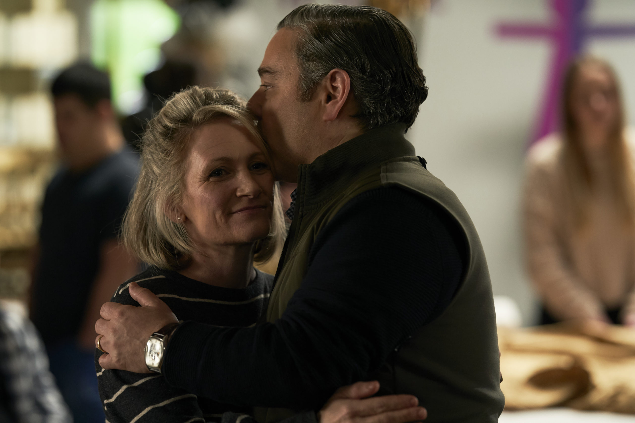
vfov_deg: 10.2
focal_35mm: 135
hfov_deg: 15.2
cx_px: 318
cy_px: 212
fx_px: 2381
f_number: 2.8
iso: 1600
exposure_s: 1/125
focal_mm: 135
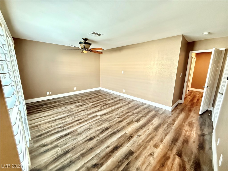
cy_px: 86
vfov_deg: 85.7
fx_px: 92
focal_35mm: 14
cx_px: 114
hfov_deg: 102.1
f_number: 2.2
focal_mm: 2.22
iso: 1000
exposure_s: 1/60
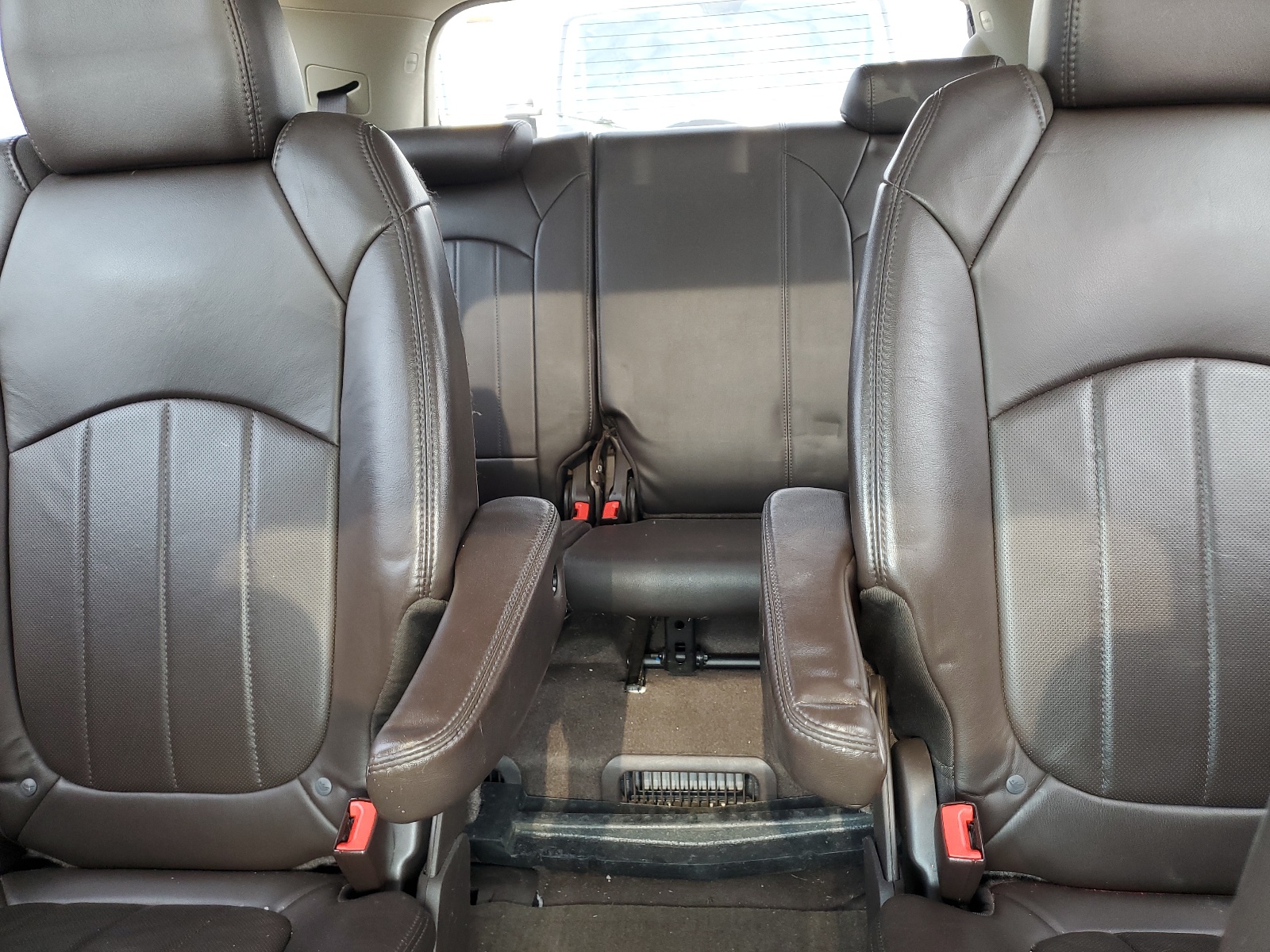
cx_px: 635
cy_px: 476
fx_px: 954
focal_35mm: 26
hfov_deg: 67.3
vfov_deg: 53.1
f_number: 1.5
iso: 82
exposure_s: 1/60.2
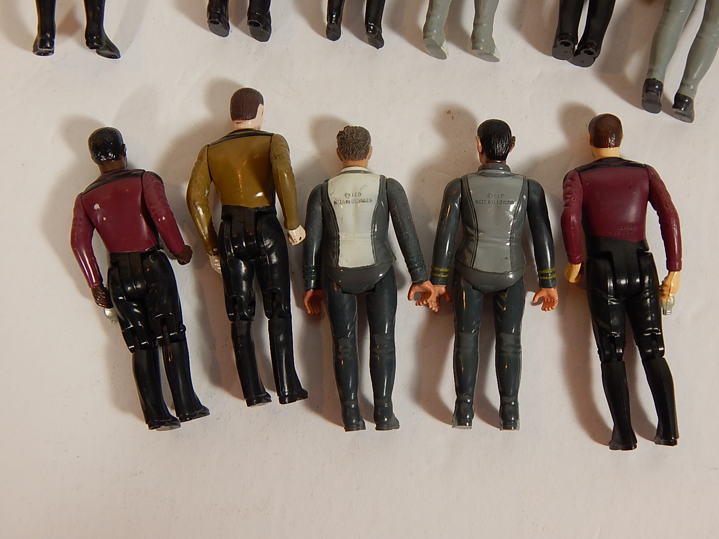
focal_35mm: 54
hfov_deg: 35.5
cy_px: 270
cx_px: 360
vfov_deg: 27.0
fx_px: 1122
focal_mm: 9.7
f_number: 3.8
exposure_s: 1/30
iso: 140
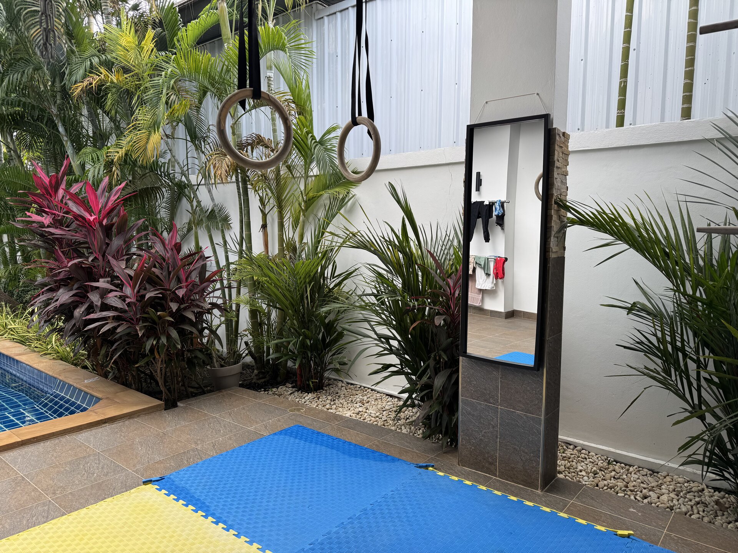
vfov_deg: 56.8
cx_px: 369
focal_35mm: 24
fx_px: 512
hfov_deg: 71.6
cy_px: 276
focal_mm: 6.76
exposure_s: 1/430
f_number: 1.78
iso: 80
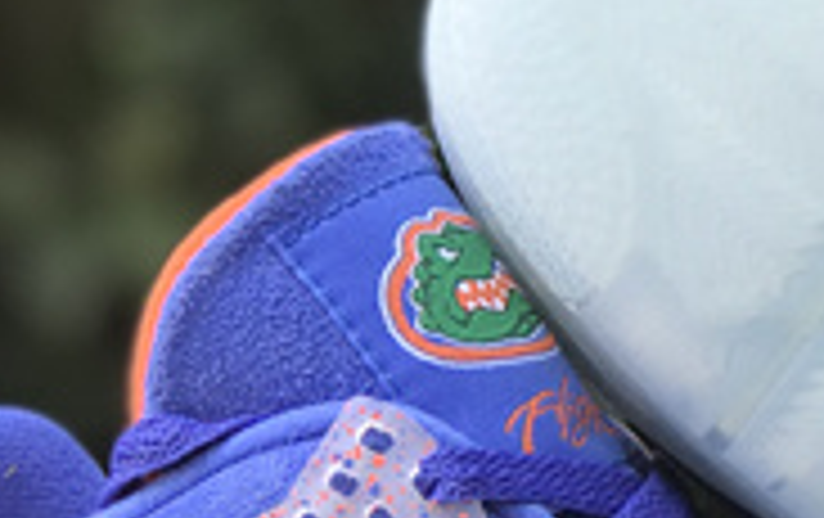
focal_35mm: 244
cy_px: 408
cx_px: 905
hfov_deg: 8.5
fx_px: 5488
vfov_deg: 5.4
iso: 20
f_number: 2.8
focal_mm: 6.6
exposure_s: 1/111
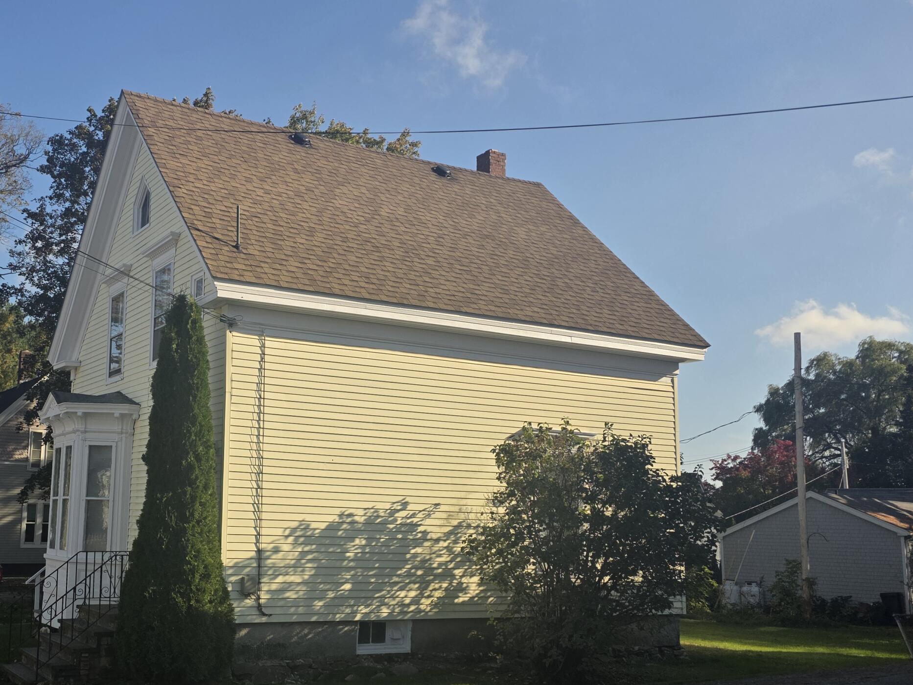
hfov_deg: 48.3
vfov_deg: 38.6
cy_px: 402
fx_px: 976
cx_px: 233
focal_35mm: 37
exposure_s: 1/7061
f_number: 1.7
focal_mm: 6.3
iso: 80
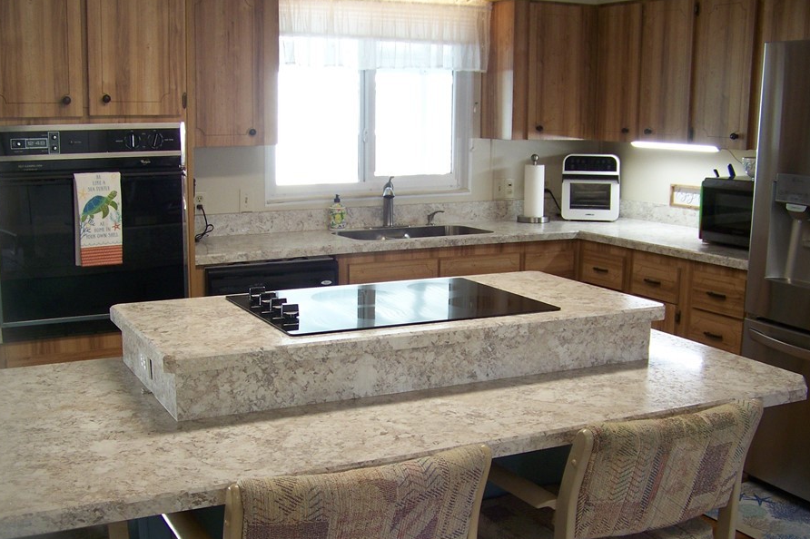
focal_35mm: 43
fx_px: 967
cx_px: 380
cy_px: 331
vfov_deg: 31.1
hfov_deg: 45.4
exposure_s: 1/30
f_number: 2.8
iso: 100
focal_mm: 5.85
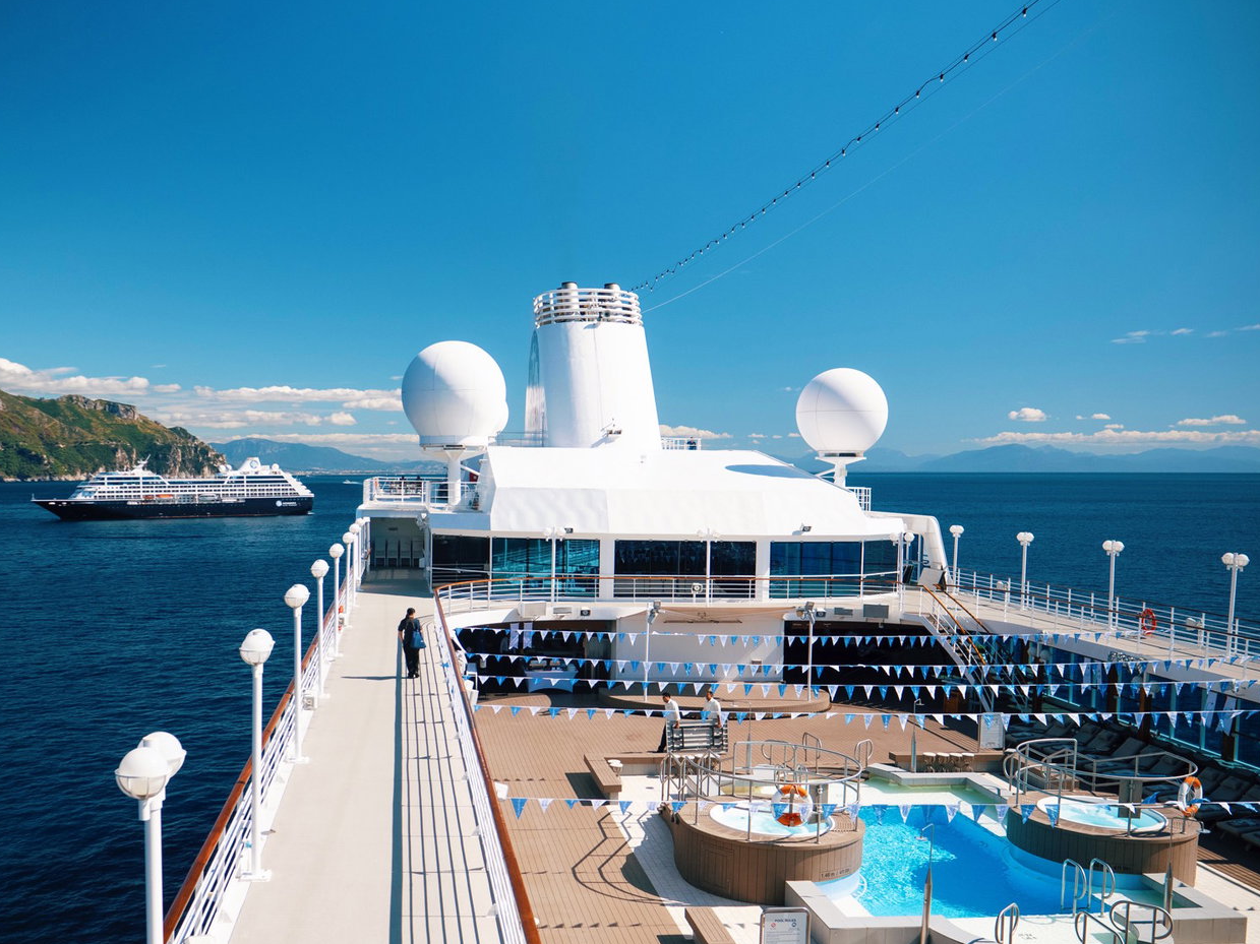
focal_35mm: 31
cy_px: 557
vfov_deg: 45.2
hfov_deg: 57.9
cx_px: 507
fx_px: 1128
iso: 400
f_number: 2.8
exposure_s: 1/200
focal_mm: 12
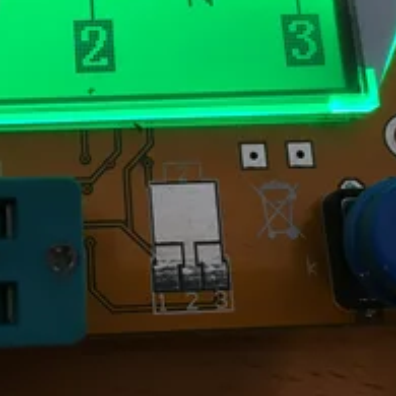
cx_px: 73
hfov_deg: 26.7
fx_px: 815
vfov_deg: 26.6
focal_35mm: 63
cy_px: 55
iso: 80
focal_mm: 4.15
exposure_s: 1/33
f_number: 2.2
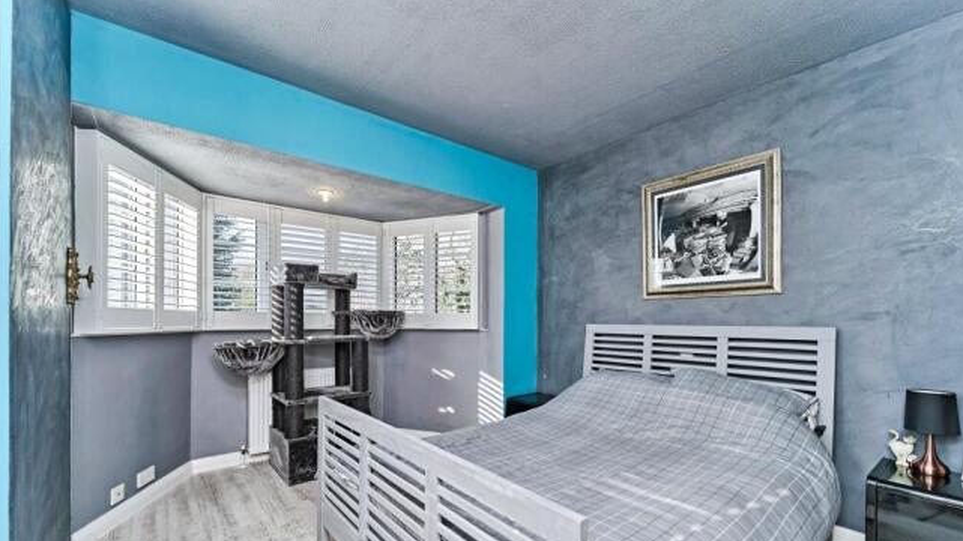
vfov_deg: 69.8
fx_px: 383
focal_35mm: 15
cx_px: 475
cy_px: 324
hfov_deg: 103.0
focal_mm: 14
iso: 400
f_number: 8
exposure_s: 1/125
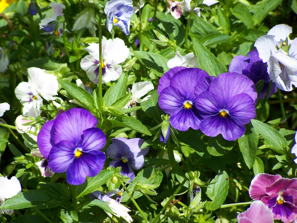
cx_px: 148
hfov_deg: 6.9
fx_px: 2472
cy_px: 112
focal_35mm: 288
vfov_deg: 5.2
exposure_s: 1/800
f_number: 3.3
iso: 80
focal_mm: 47.7
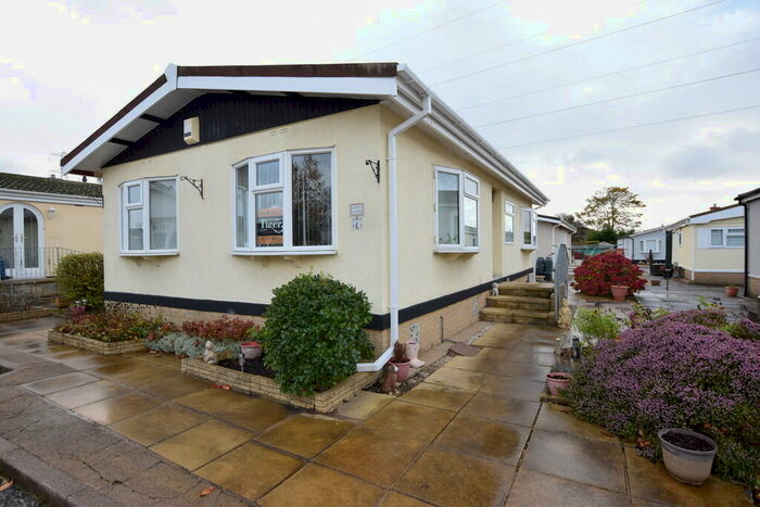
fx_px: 380
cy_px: 254
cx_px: 380
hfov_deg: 90.0
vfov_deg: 67.4
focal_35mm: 18
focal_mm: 12
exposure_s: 1/200
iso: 200
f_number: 5
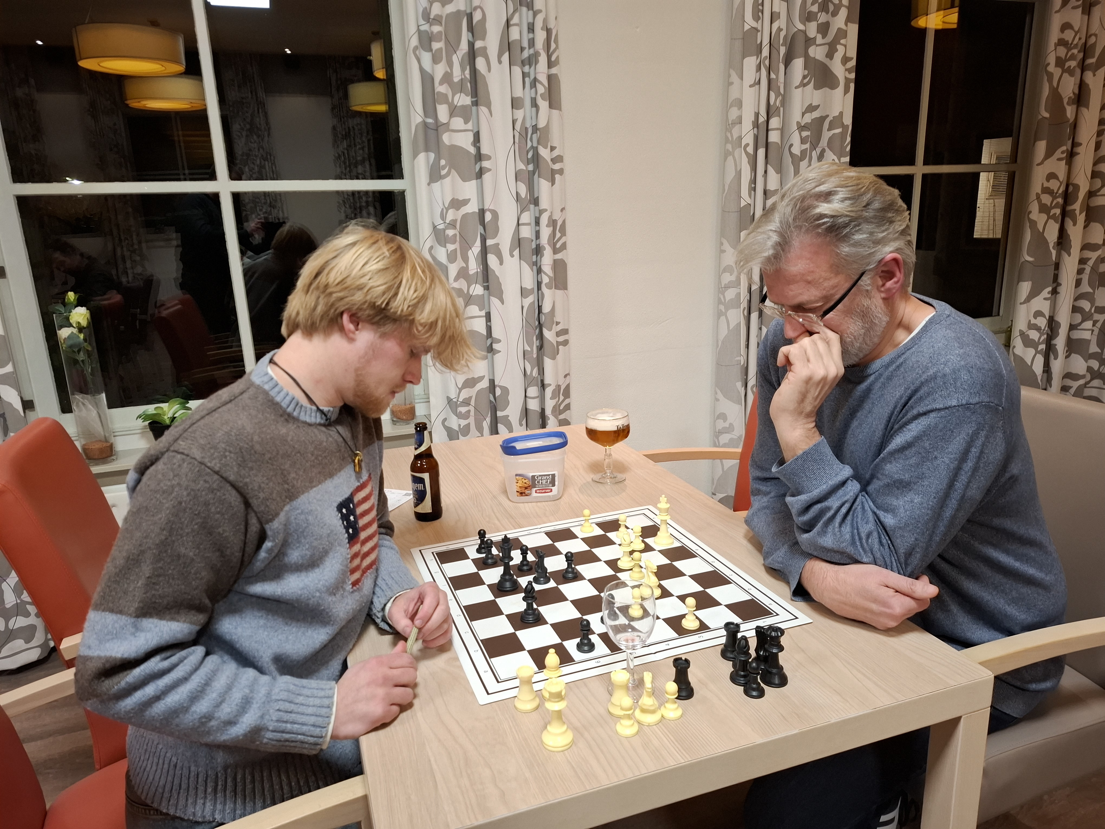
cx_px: 552
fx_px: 734
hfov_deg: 73.9
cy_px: 414
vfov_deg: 58.9
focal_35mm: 23
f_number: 1.8
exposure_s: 1/33
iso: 250
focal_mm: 5.54
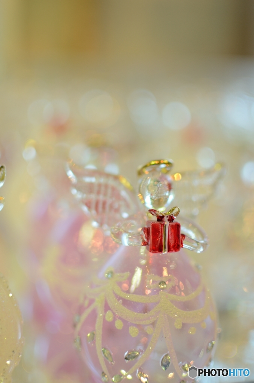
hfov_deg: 25.6
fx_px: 558
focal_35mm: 52
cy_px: 192
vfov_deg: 37.9
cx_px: 127
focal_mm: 35
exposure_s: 1/320
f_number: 1.8
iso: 200
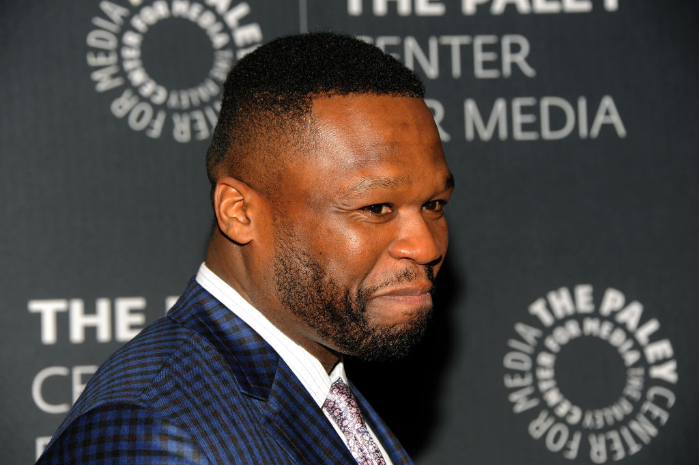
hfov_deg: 15.2
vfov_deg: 10.1
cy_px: 232
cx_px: 350
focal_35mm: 135
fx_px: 2619
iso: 800
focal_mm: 135
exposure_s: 1/160
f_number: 7.1
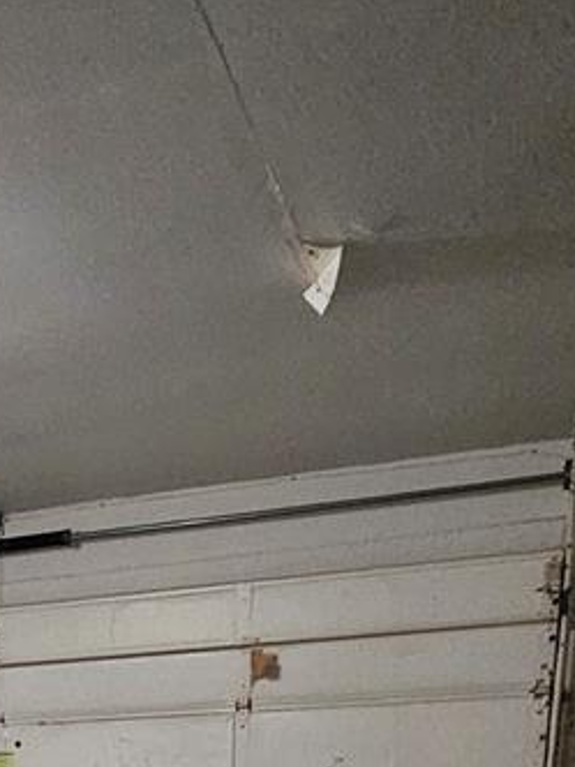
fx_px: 1041
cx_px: -28
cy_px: 1081
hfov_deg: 28.5
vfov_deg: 29.3
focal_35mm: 47
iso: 1000
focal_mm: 2.2
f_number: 2.2
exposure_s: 1/24
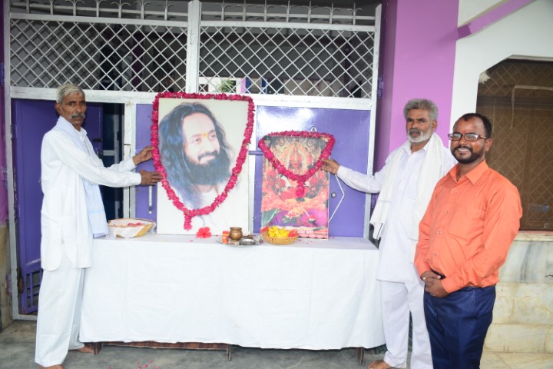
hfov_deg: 61.9
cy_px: 184
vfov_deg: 43.6
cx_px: 276
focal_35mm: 30
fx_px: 461
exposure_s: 1/160
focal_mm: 20
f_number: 5.6
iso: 250
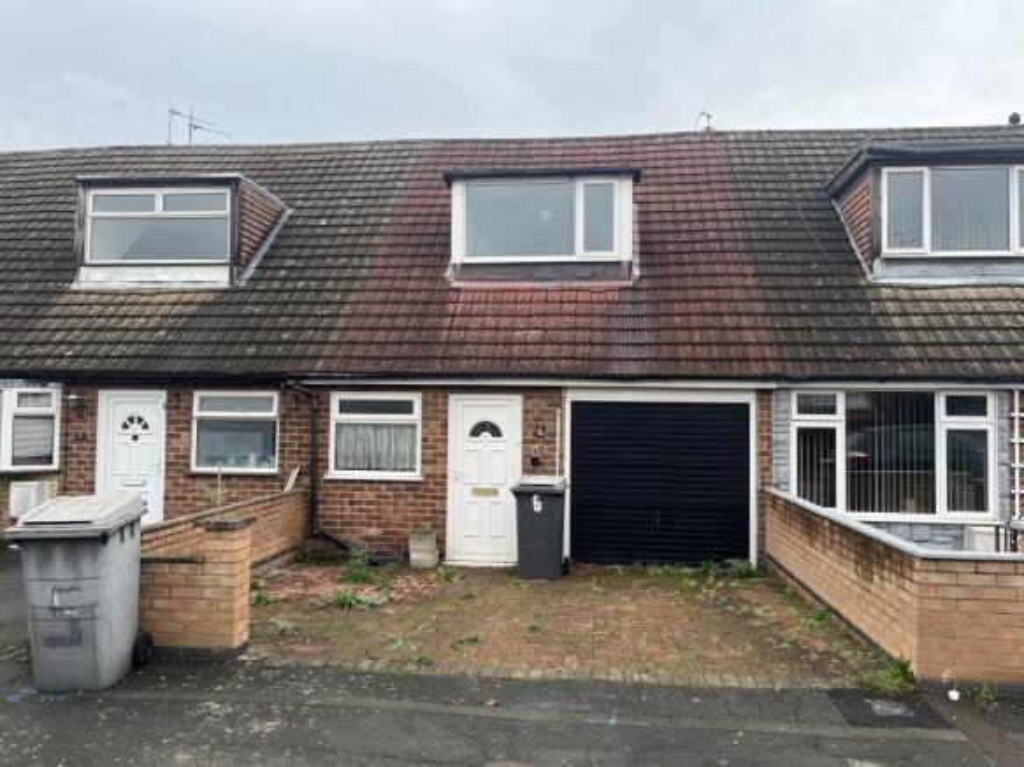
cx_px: 512
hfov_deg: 67.3
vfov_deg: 53.0
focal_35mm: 26
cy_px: 384
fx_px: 769
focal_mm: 5.1
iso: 50
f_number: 1.6
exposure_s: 1/508
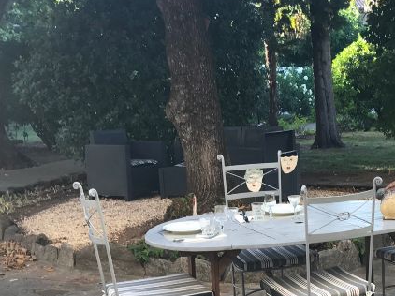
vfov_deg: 21.5
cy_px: 213
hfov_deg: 27.7
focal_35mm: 68
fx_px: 776
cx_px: 344
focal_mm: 3.99
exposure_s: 1/106
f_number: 1.8
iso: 20
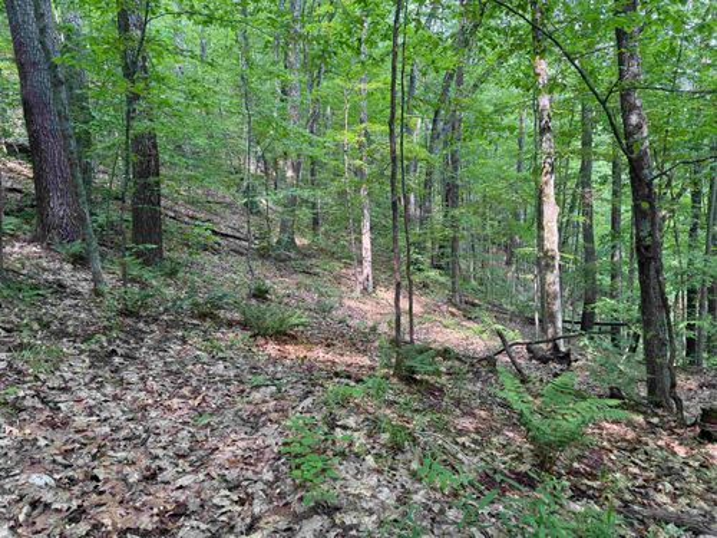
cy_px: 269
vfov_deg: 56.8
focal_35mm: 24
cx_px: 358
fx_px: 497
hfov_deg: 71.6
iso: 100
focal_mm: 6.76
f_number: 1.78
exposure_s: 1/121
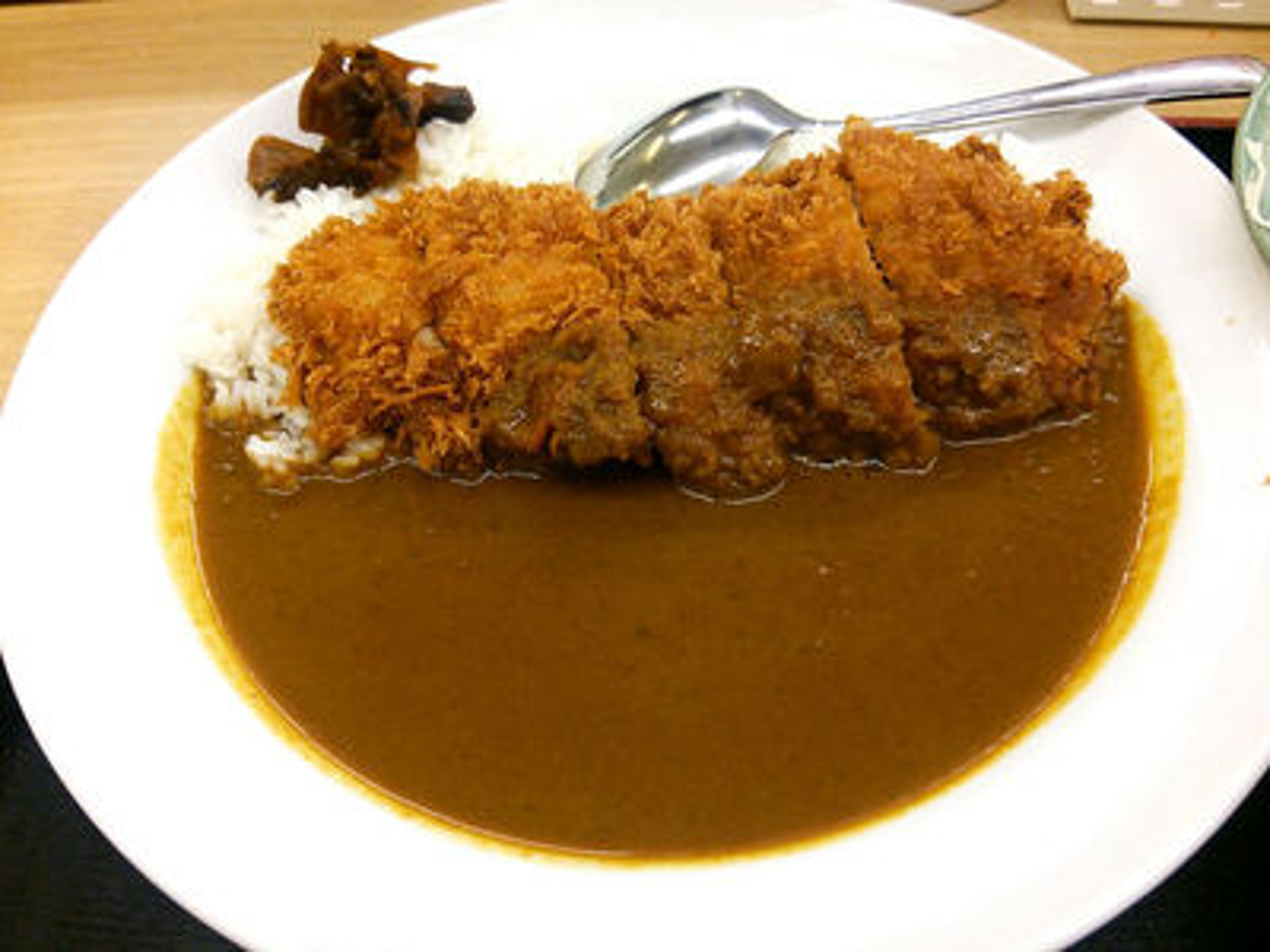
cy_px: 476
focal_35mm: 30
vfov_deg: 46.8
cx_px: 635
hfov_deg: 60.0
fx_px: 1101
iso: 80
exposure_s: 1/51
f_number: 1.94
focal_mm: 4.06
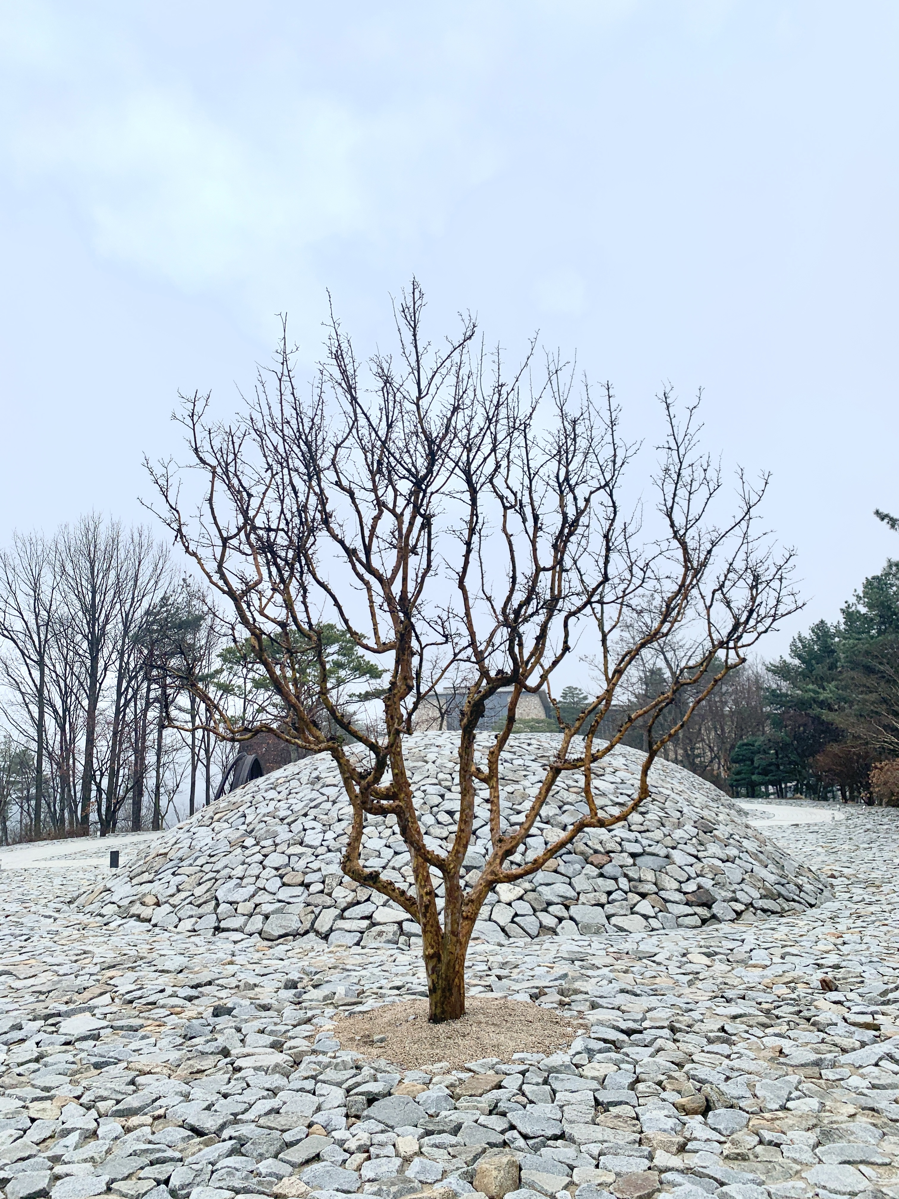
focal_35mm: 26
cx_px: 450
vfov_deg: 67.3
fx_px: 900
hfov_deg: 53.1
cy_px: 600
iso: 25
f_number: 1.8
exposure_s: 1/1111
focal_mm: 4.25
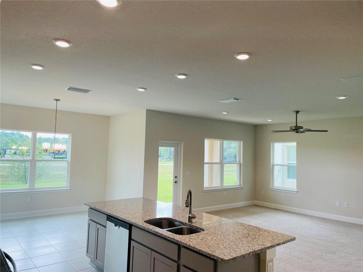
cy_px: 136
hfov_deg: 67.3
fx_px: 273
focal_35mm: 26
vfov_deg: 53.1
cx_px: 182
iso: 32
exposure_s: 1/120
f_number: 1.6
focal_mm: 4.2
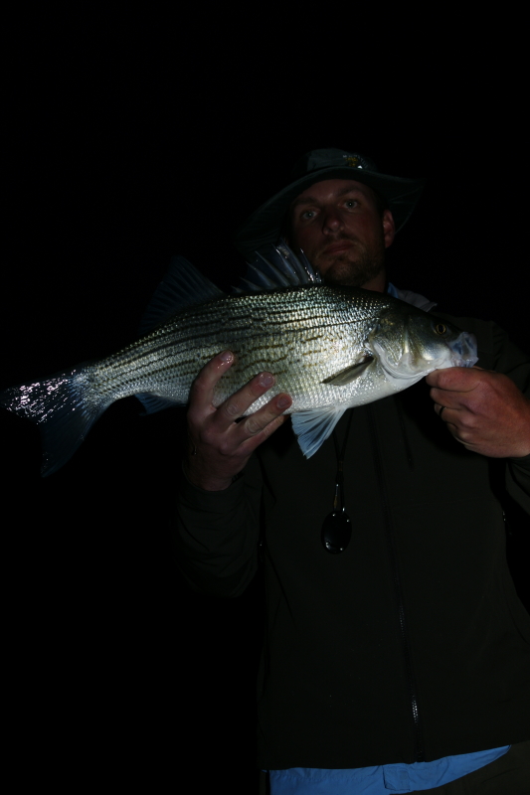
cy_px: 398
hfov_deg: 29.9
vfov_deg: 43.6
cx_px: 265
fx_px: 994
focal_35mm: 45
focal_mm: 30
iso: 200
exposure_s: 1/60
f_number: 4.5
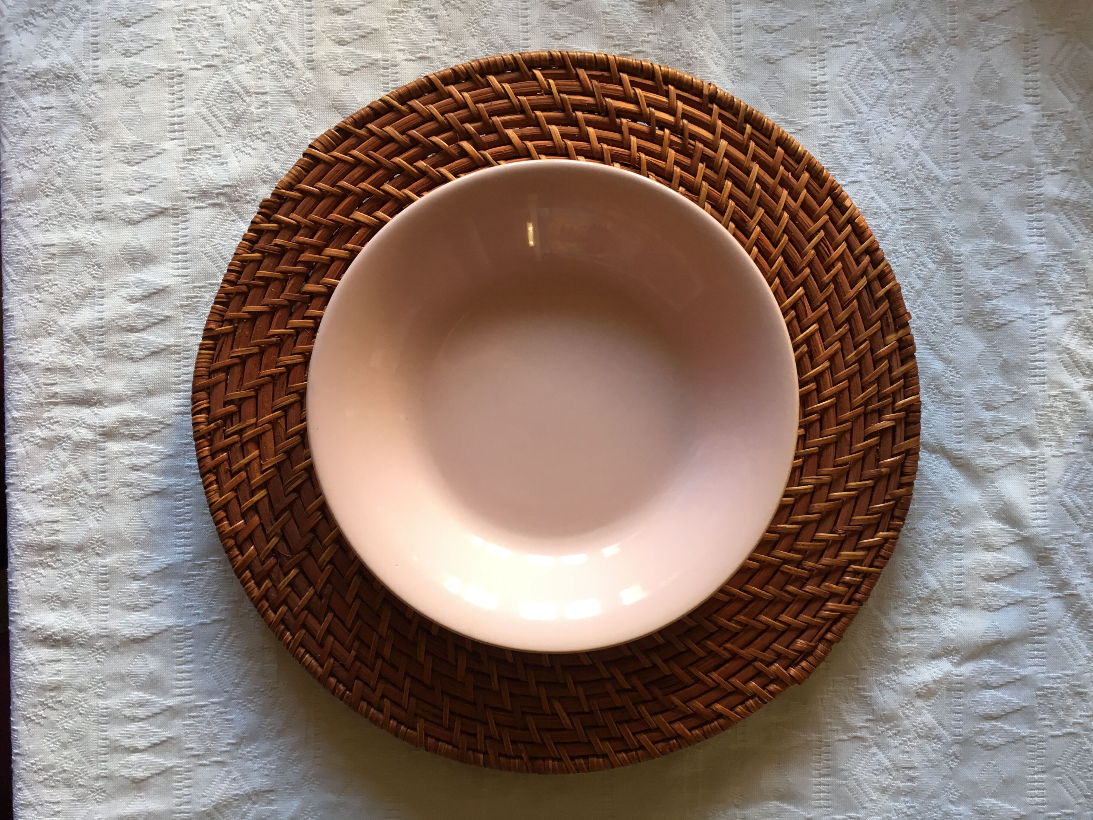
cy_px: 410
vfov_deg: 48.2
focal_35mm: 29
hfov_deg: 61.7
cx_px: 546
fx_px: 916
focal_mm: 4.15
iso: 80
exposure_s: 1/33
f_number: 2.2
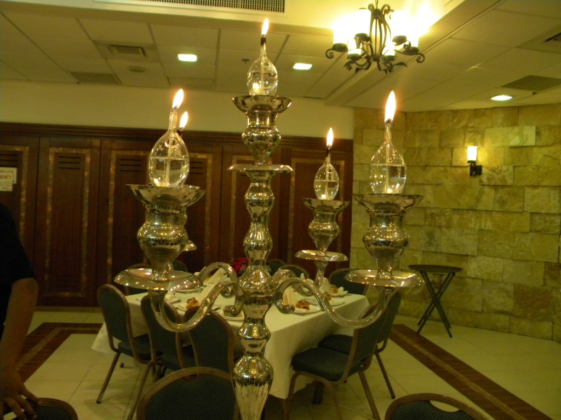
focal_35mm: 28
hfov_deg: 63.4
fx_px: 454
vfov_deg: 49.7
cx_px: 280
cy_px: 210
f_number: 3.5
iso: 400
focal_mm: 5
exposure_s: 1/63.2
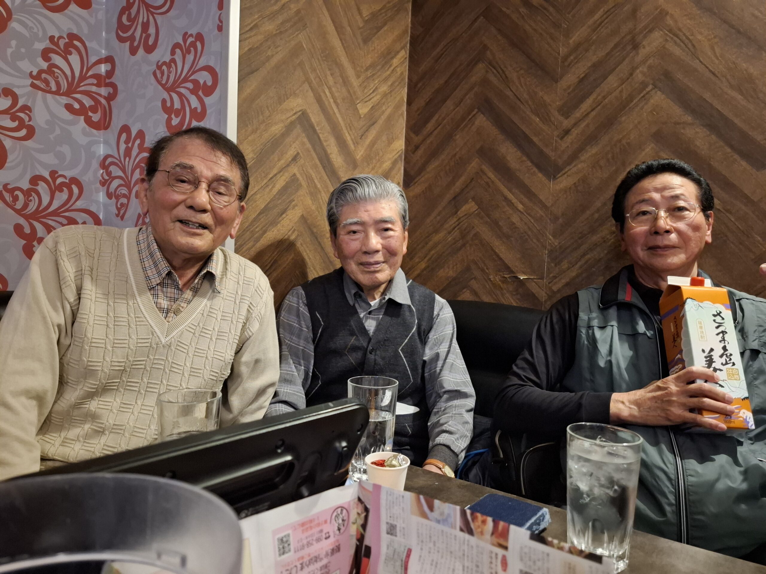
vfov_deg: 58.9
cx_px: 383
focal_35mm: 23
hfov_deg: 73.9
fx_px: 509
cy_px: 287
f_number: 1.8
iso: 1250
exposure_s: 1/17
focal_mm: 5.54
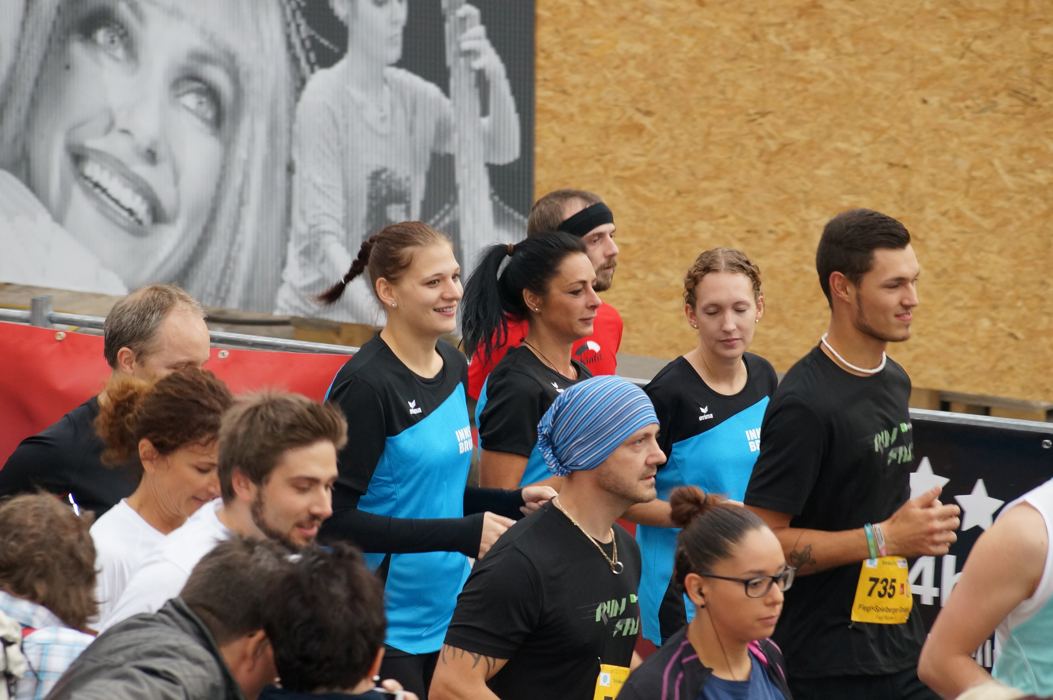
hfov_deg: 9.3
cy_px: 358
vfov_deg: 6.2
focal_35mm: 223
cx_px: 560
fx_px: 6503
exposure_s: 1/160
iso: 800
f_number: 5.6
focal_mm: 135
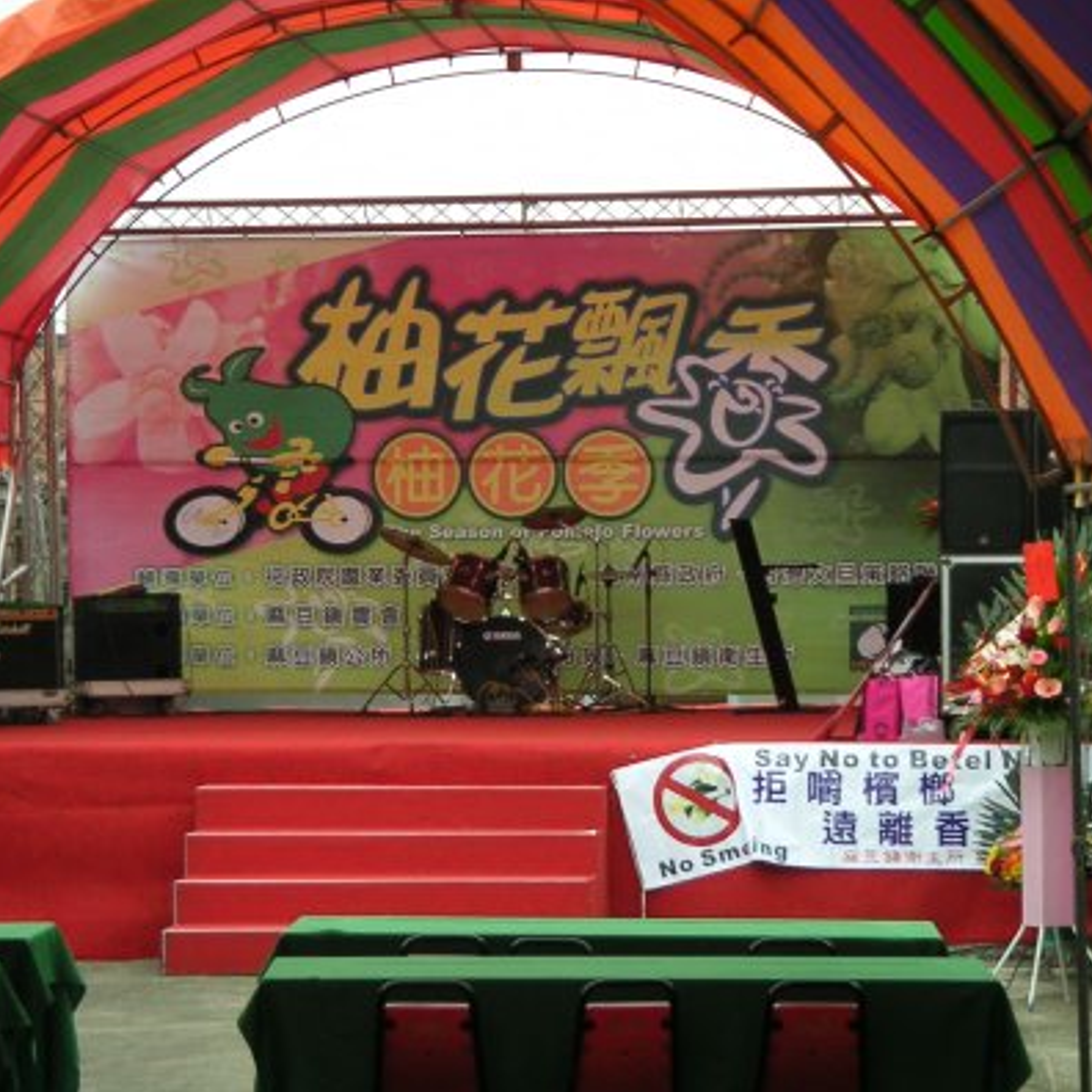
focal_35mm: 132
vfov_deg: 13.2
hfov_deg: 13.2
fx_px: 4711
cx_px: 525
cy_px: 549
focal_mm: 14.4
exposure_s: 1/111
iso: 64
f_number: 3.7
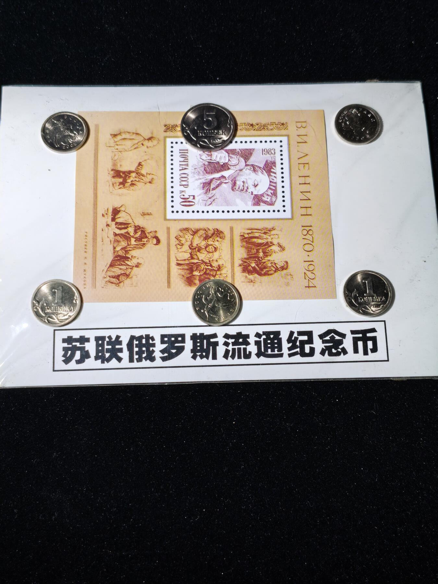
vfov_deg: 38.2
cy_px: 292
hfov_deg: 29.1
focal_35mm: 50
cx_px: 219
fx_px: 844
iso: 80
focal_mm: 5.85
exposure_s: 1/100
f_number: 1.63
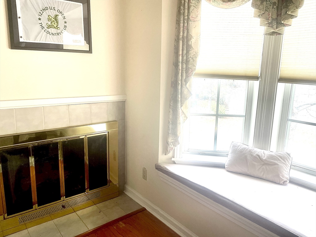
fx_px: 237
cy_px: 118
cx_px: 158
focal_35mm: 26
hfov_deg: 67.3
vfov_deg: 53.1
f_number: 1.6
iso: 40
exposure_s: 1/120
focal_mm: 4.2
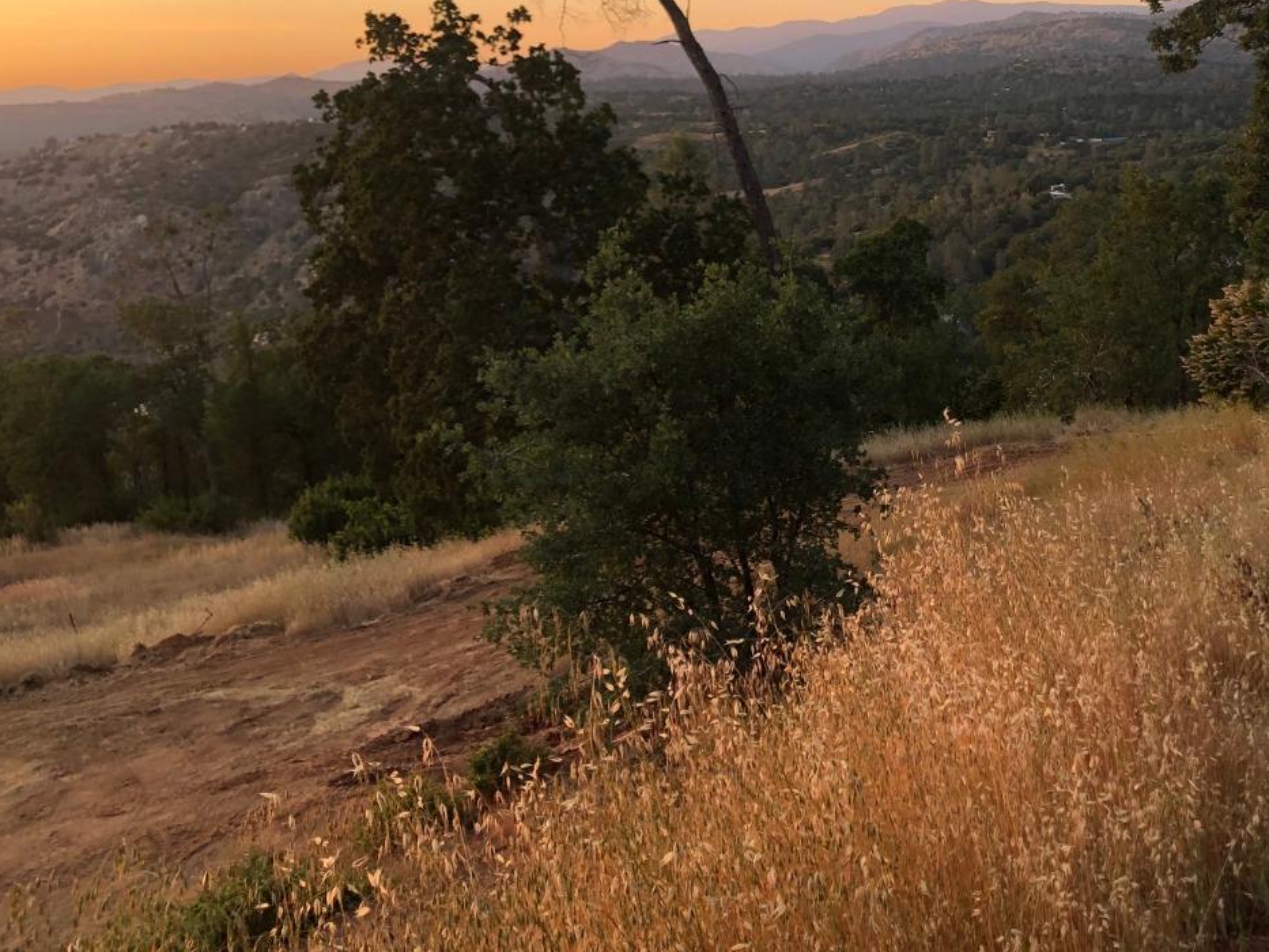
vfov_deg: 31.5
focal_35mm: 45
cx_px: 903
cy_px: 217
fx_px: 1650
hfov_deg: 41.2
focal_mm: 3.99
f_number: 1.8
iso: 32
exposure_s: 1/120
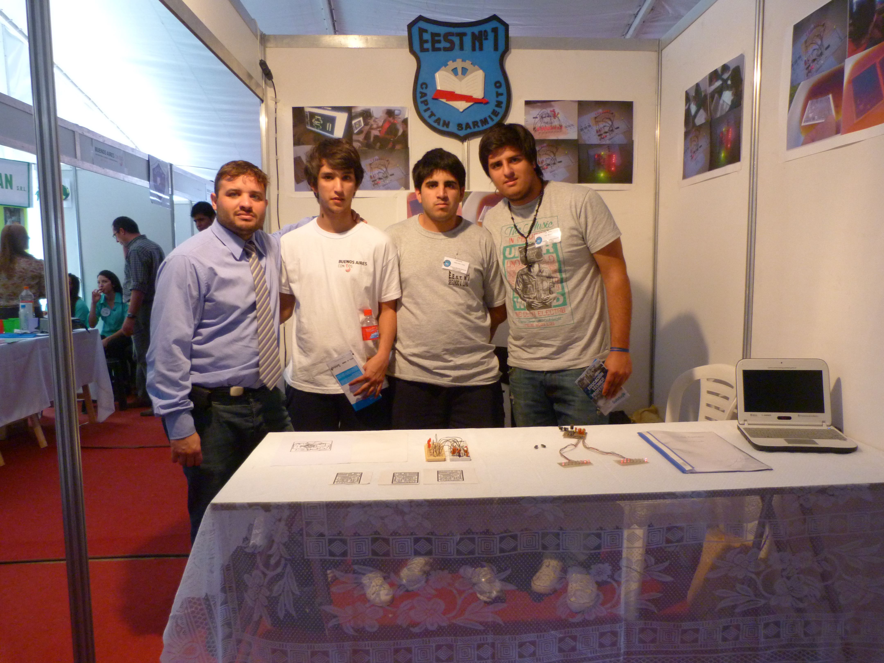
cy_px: 332
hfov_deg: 69.4
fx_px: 638
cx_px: 442
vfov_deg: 54.9
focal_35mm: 25
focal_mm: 4.5
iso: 320
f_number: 2.8
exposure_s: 1/60
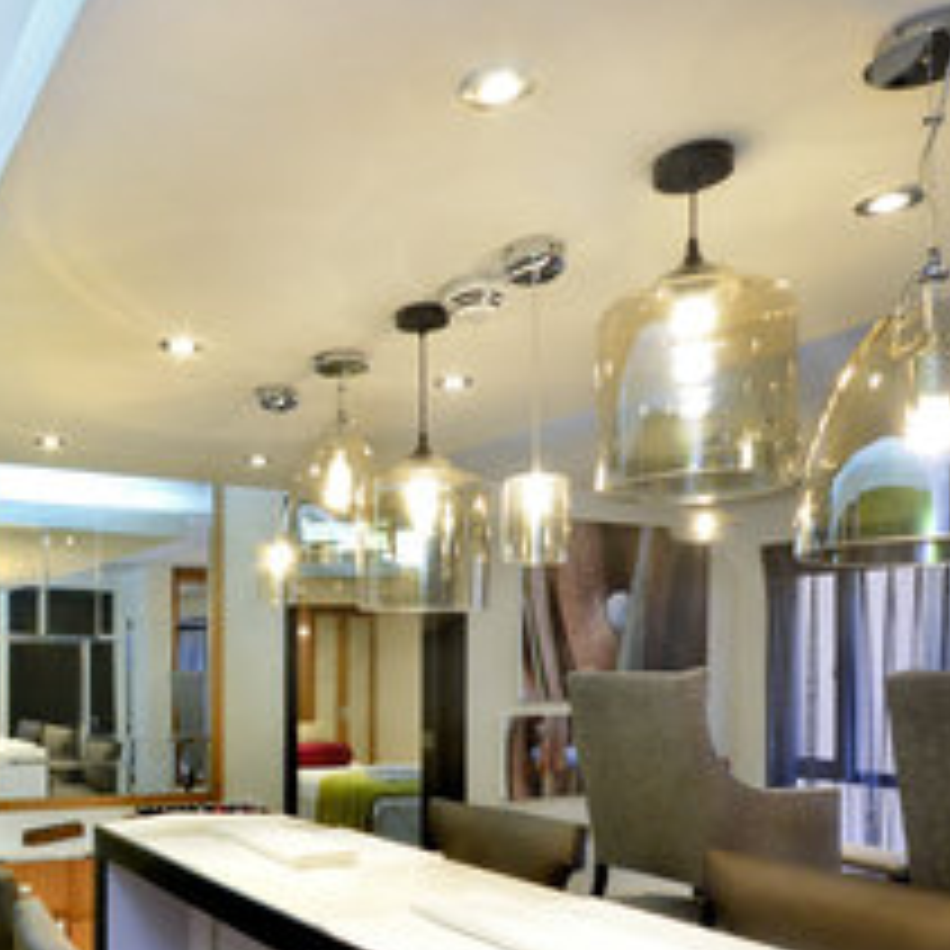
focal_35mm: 29
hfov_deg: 51.3
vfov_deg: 55.3
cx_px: 158
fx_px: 900
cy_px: 558
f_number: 10
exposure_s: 1/6
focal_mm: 10
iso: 640
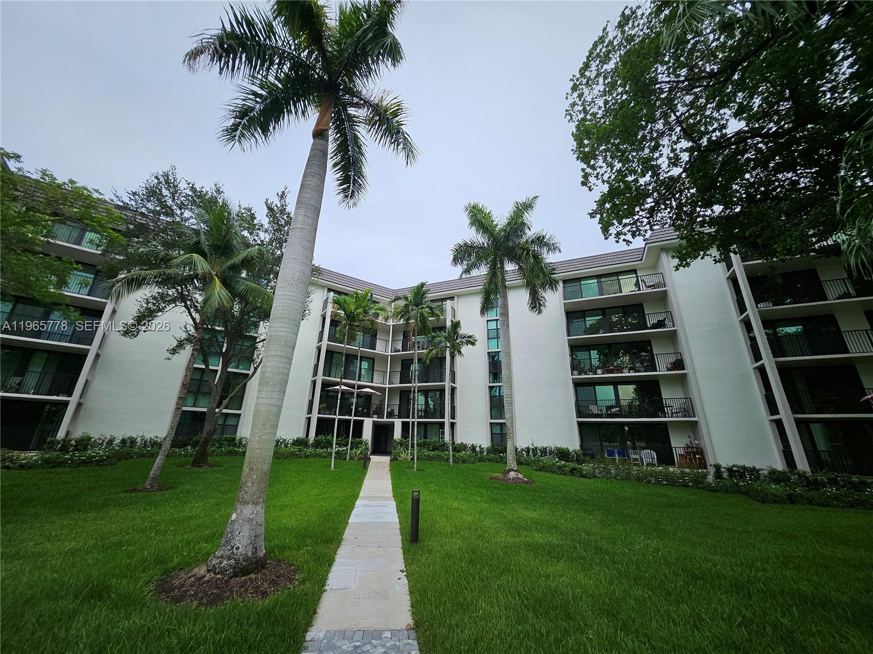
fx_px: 328
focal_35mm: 13
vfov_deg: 89.9
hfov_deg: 106.2
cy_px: 327
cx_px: 436
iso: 32
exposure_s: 1/1533
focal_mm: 1.74
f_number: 2.2
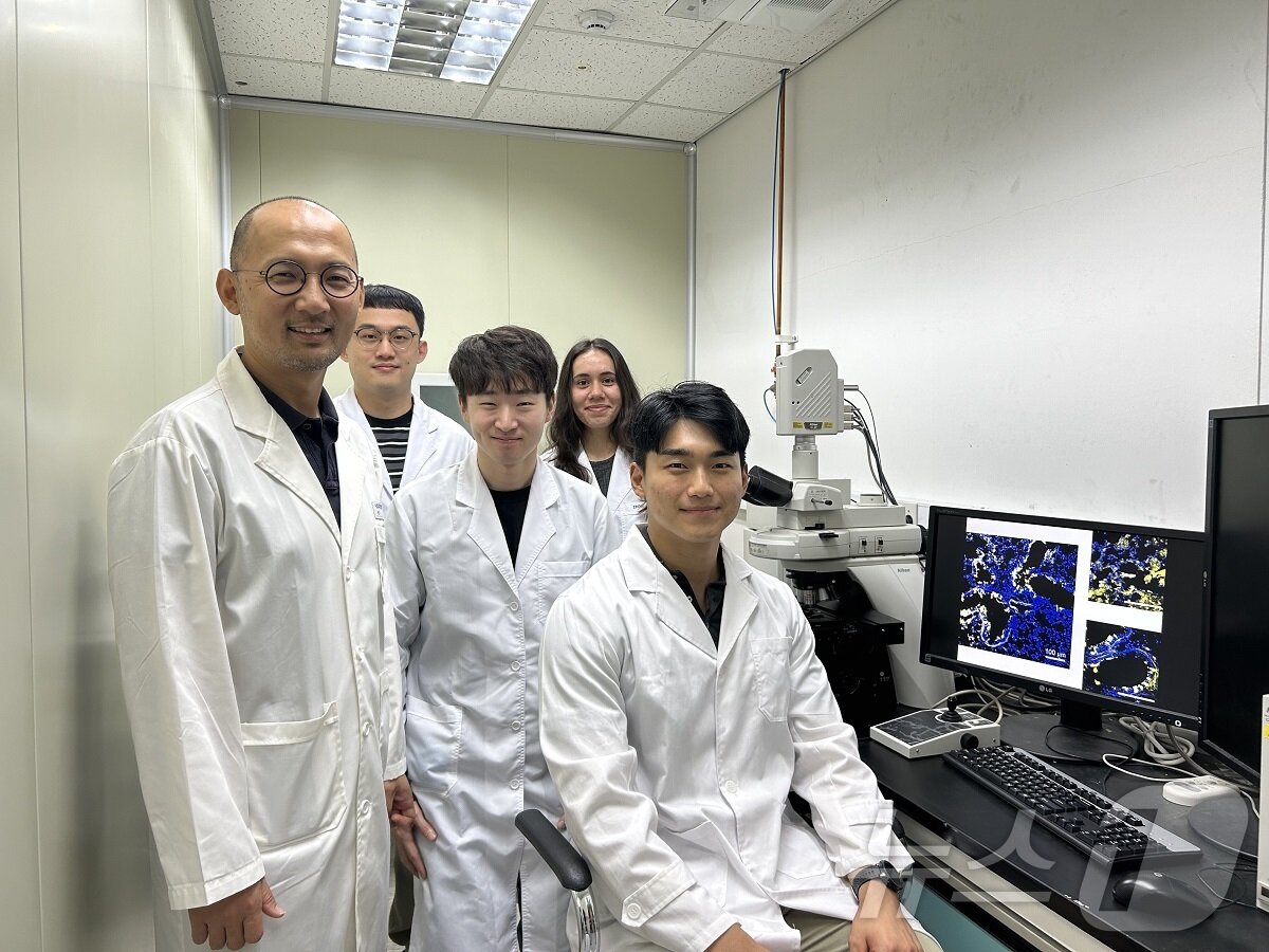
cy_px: 476
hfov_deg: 67.3
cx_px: 634
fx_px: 953
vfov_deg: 53.1
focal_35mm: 26
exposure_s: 1/120
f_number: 1.5
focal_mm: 5.7
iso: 80
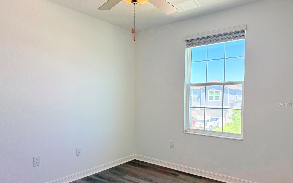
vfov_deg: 47.4
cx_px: 146
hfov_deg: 70.4
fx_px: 208
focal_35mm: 26
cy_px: 104
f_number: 1.78
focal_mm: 6.76
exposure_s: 1/240
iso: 100
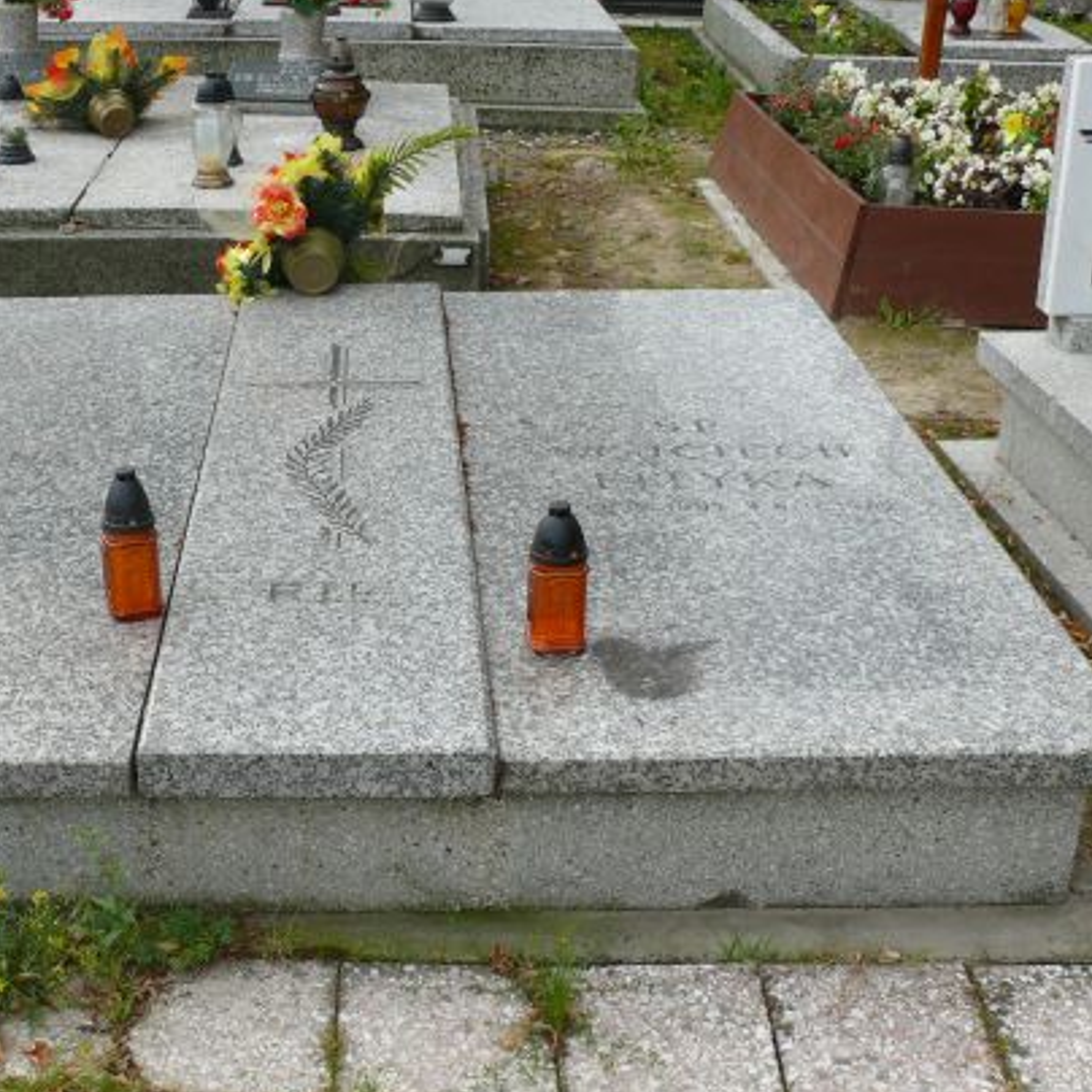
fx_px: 1749
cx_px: 316
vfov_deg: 34.6
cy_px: 630
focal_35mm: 49
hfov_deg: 34.2
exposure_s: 1/200
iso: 100
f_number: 4
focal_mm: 7.4
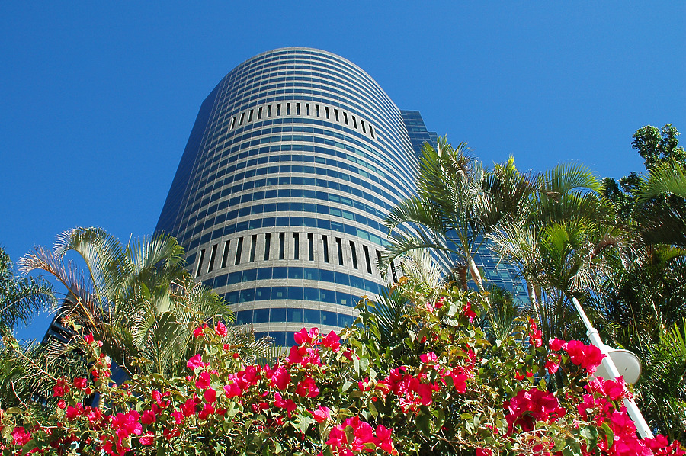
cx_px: 343
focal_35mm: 27
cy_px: 228
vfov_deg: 47.8
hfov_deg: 67.4
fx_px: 514
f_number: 9
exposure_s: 1/250
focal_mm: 18
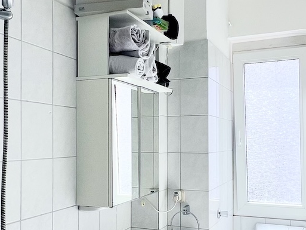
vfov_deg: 37.6
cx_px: 164
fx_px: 336
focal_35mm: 38
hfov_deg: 48.9
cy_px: 134
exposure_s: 1/189
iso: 32
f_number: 1.8
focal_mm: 1.57
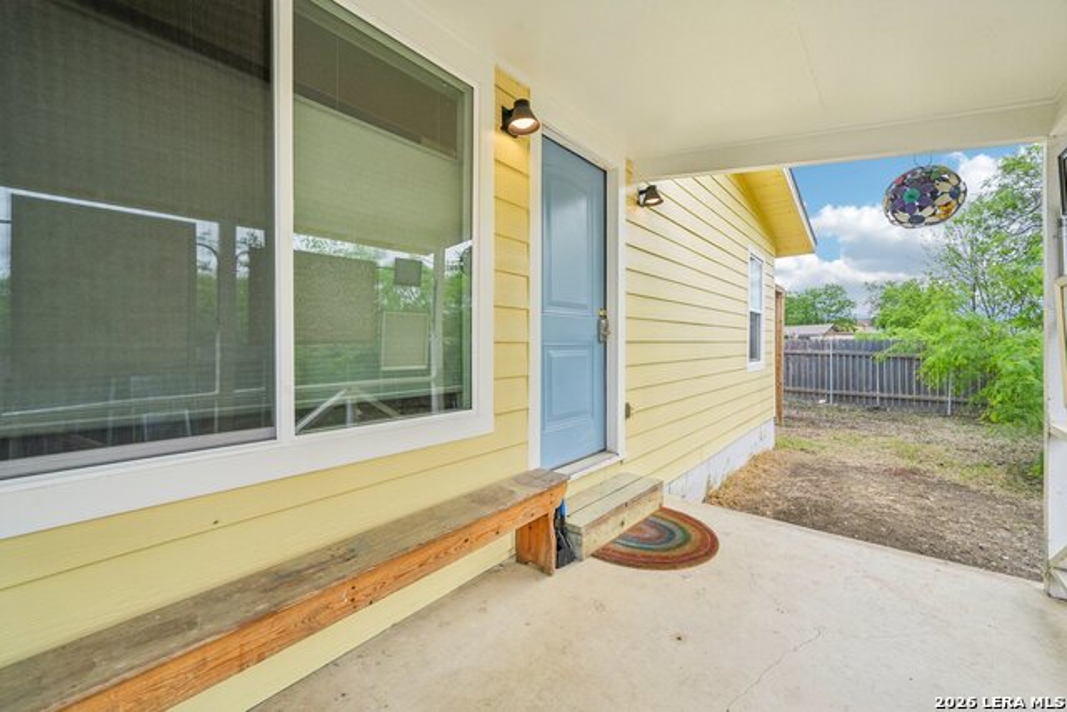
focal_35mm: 15
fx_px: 445
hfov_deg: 100.4
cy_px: 356
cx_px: 534
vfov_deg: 77.4
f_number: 7.1
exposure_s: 1/640
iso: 800
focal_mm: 15
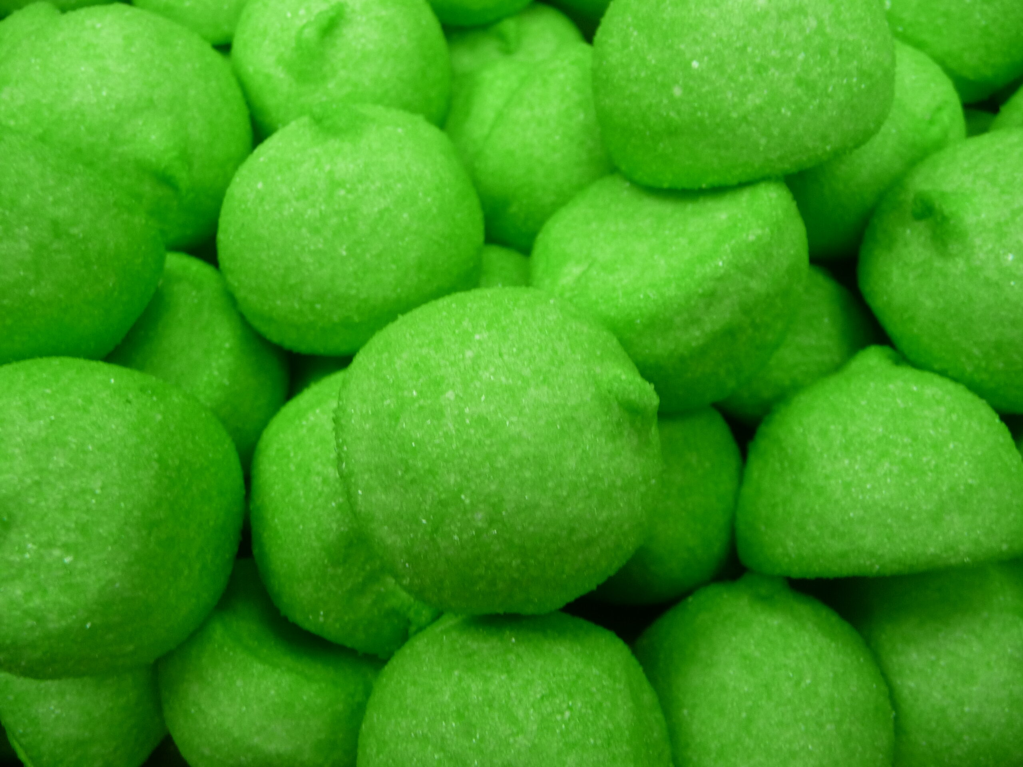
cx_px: 512
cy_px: 384
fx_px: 827
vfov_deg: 49.7
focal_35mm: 28
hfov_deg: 63.4
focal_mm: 4.7
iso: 160
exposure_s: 1/30
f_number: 3.3
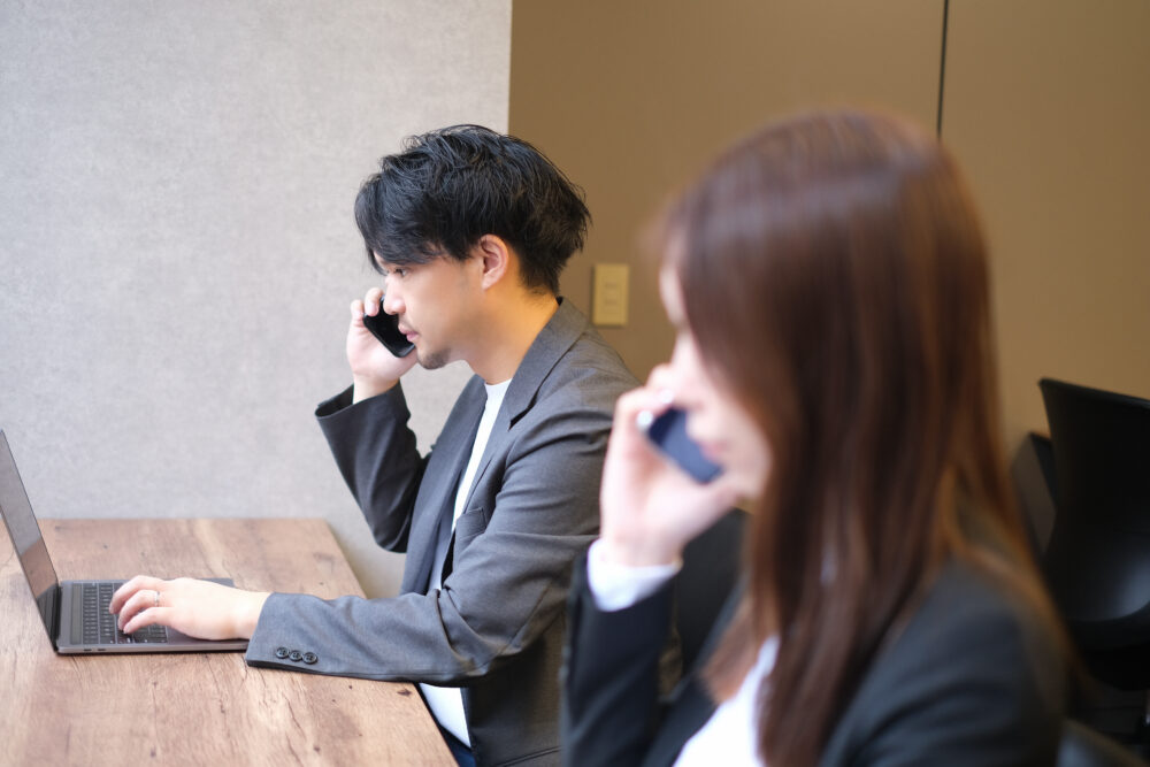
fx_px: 1693
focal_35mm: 53
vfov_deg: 25.5
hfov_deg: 37.5
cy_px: 384
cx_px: 575
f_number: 1.6
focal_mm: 35
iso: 400
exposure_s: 1/150
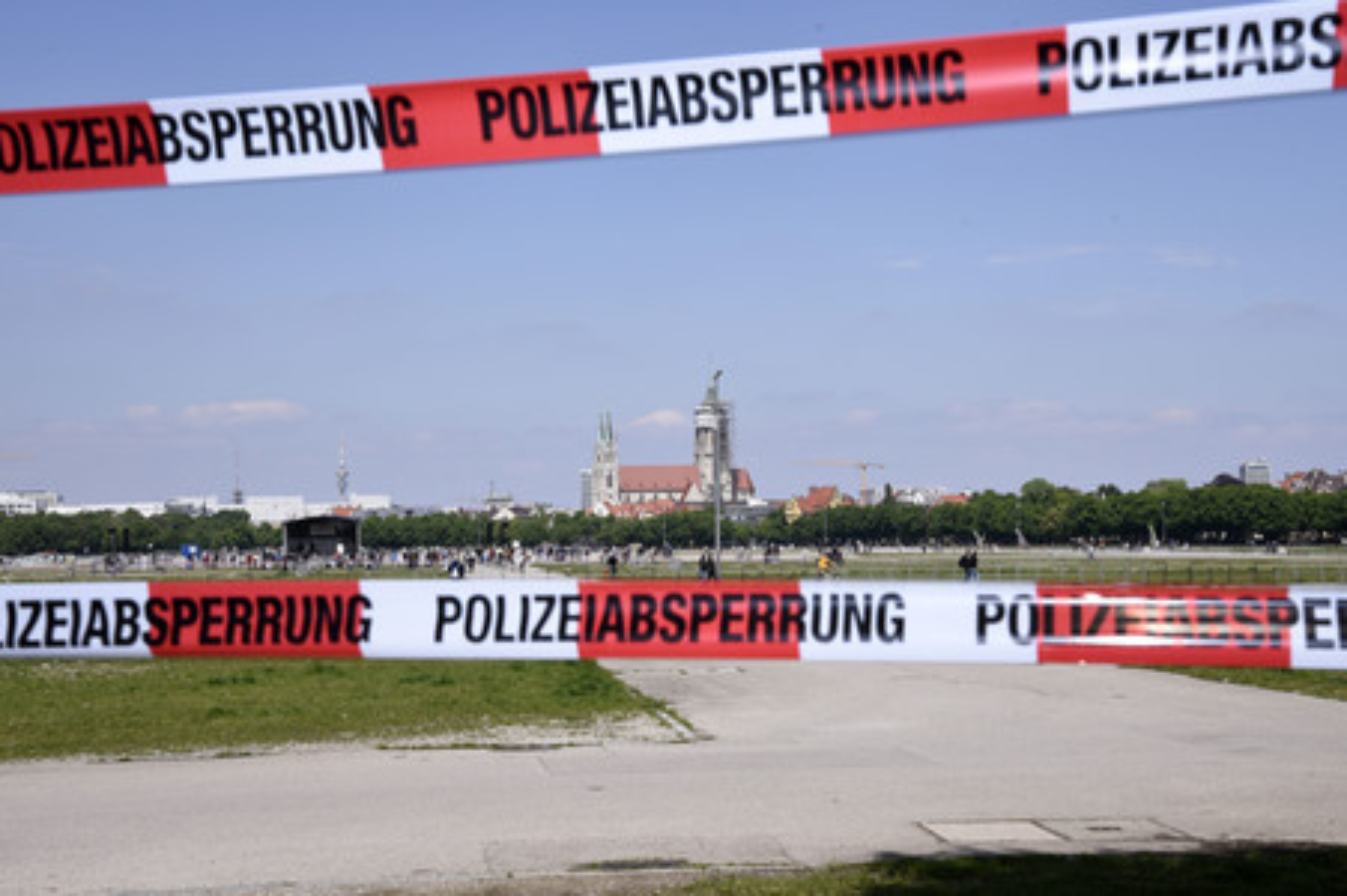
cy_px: 448
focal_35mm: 58
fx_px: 2169
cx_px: 674
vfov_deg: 23.3
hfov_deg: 34.5
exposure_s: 1/160
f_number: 11
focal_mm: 58
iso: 125
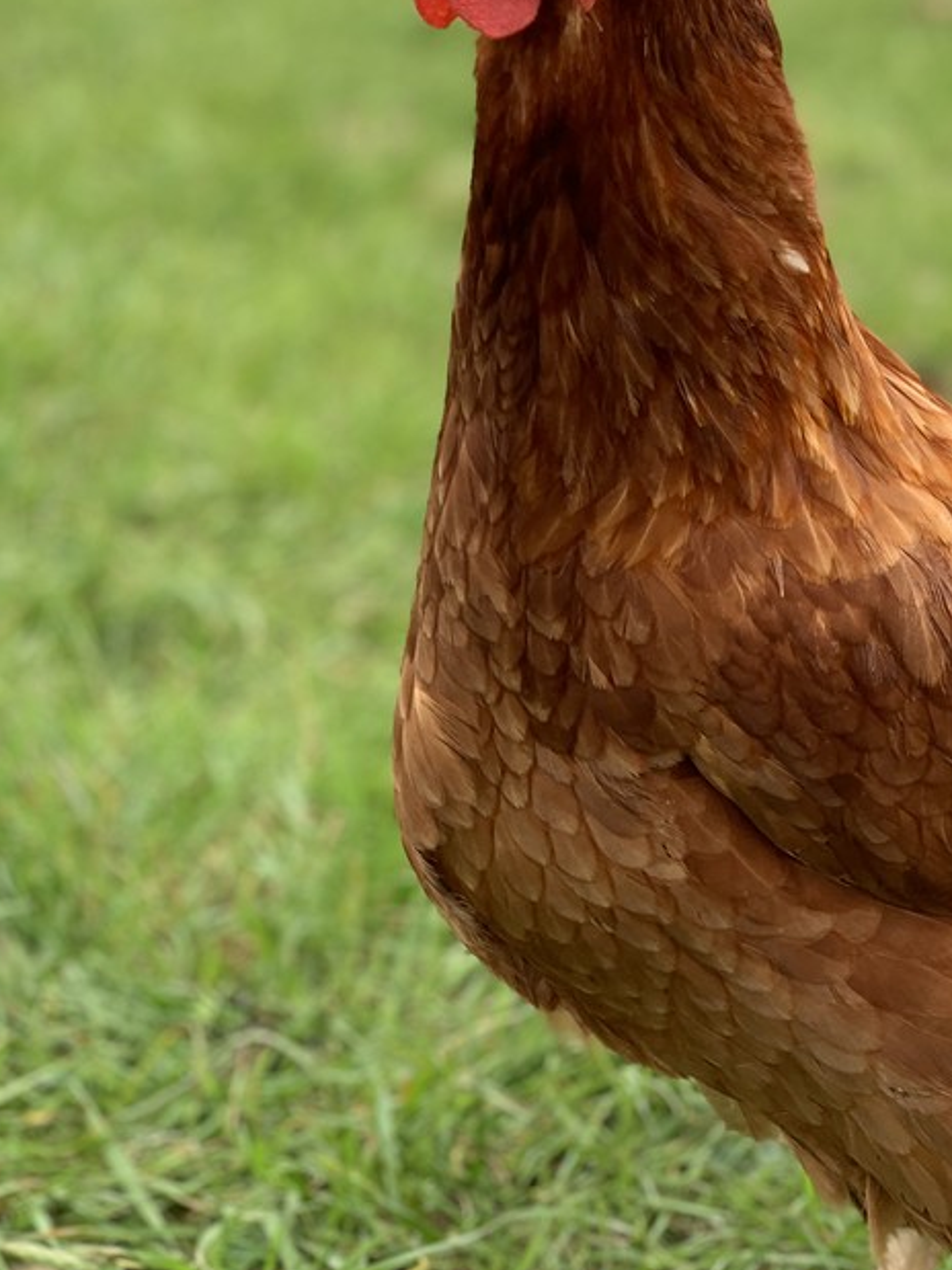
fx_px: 3155
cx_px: 591
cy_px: 283
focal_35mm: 86
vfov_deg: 22.5
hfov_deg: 17.1
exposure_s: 1/122
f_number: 2.4
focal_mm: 6
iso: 32
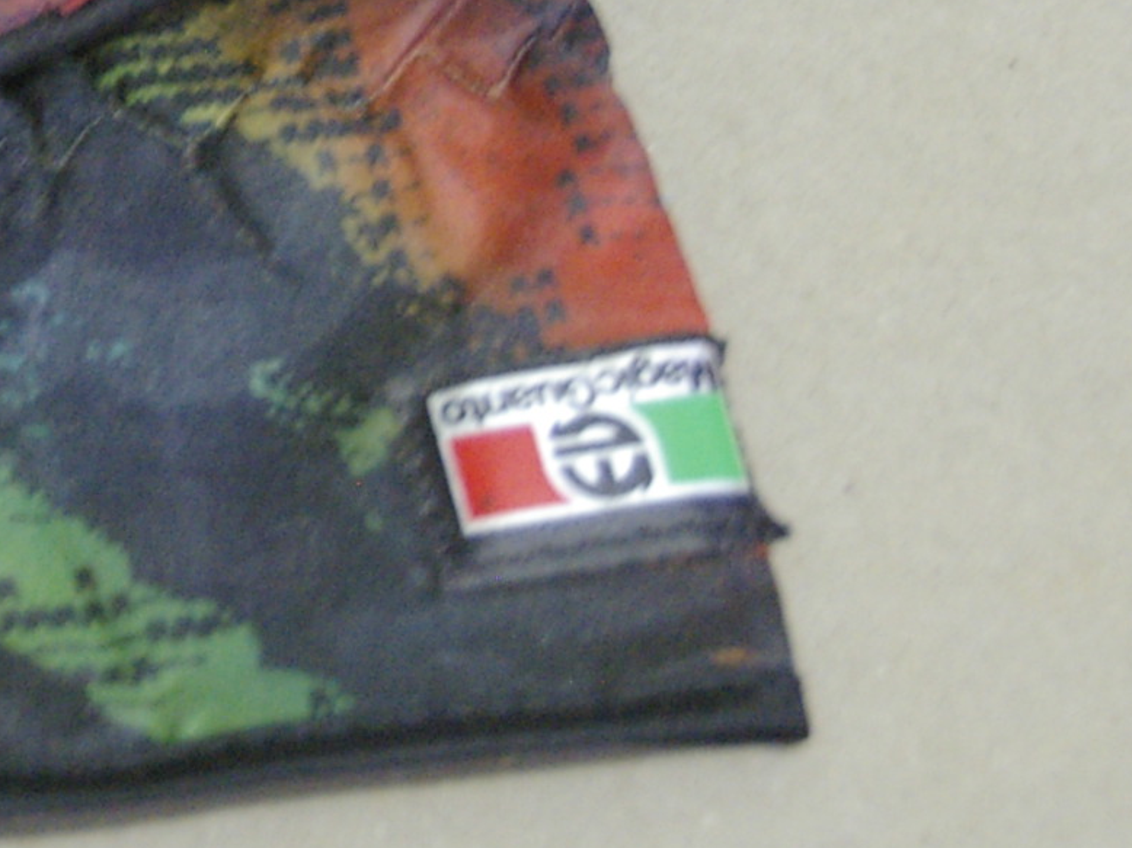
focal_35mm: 178
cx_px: -319
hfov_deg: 10.9
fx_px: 5819
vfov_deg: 8.3
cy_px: -111
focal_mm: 40
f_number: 6.7
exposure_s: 1/10
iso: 1600
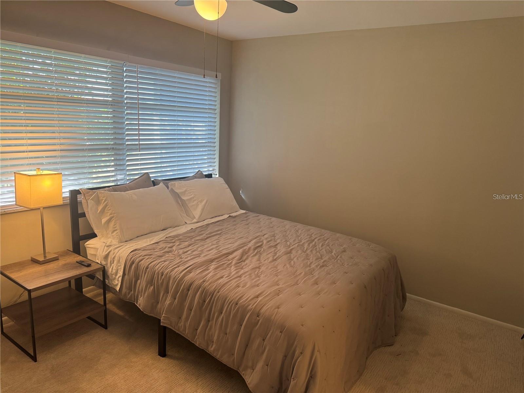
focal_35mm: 24
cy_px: 196
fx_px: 363
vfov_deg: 56.8
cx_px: 262
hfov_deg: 71.6
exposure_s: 1/60
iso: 125
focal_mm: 6.86
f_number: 1.78
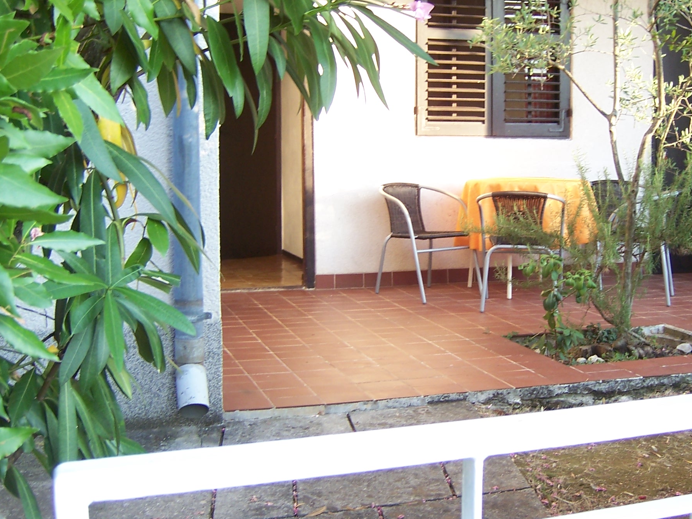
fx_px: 1040
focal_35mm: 52
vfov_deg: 28.0
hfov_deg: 36.7
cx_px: 415
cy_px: 219
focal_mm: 6.2
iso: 80
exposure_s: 1/50
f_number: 2.8
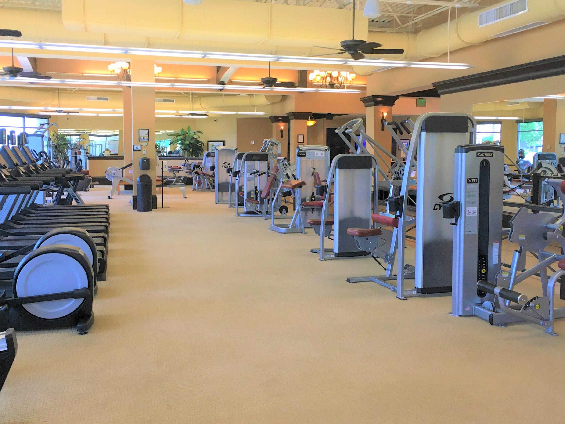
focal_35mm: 36
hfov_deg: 51.4
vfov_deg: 39.6
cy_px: 191
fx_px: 588
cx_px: 281
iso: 25
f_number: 2.2
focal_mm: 4.15
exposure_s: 1/30
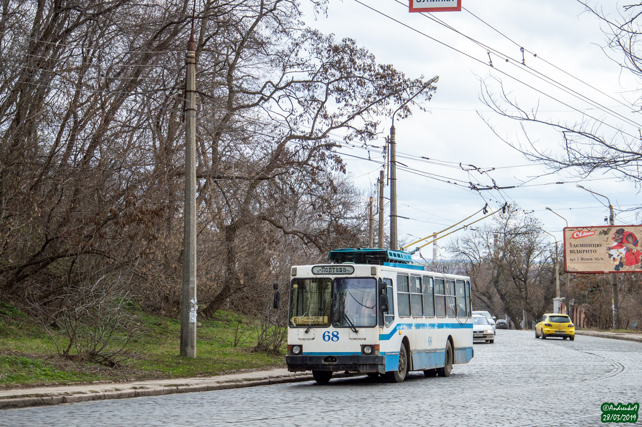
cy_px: 214
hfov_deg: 26.0
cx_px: 321
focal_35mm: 78
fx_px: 1390
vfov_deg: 17.5
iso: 400
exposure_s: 1/640
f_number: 7.1
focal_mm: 52
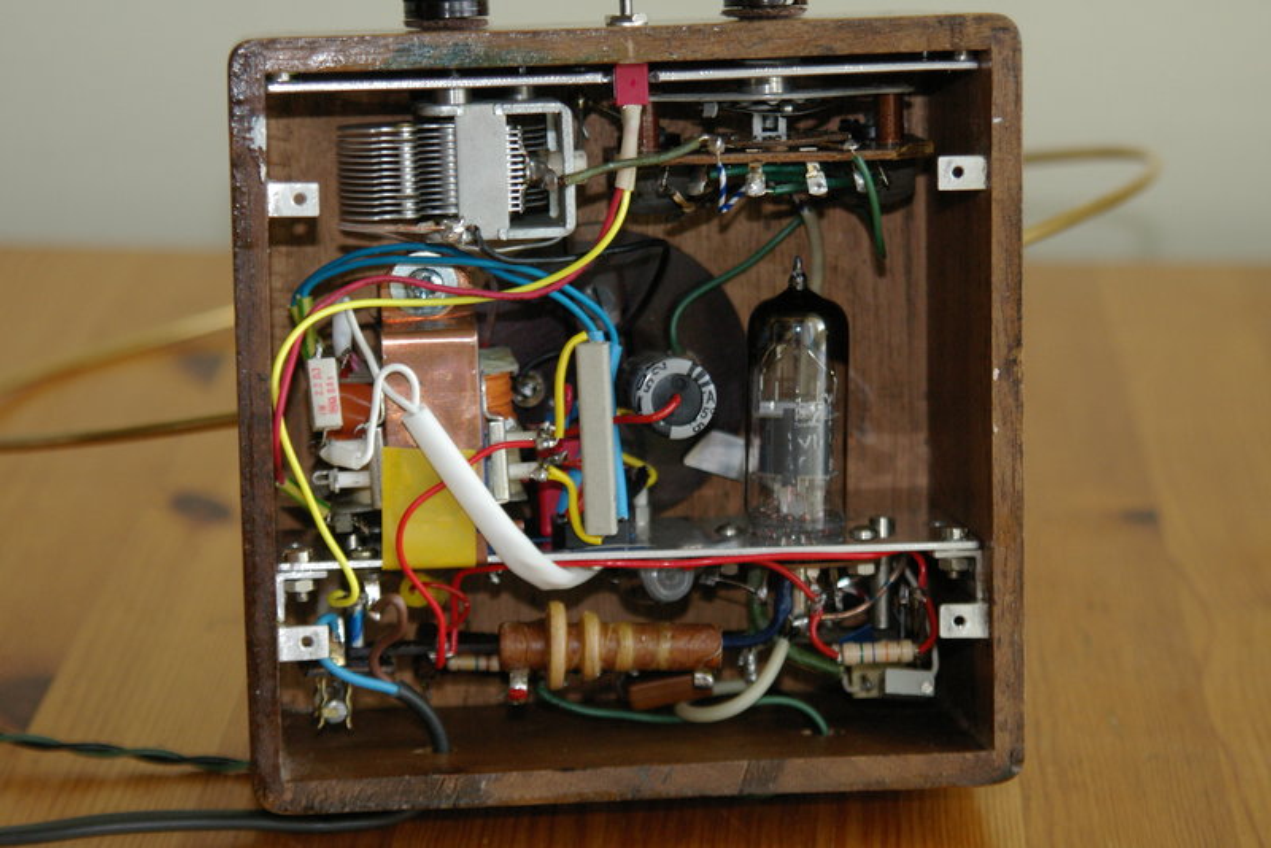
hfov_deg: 16.1
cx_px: 636
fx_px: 4503
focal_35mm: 128
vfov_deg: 10.8
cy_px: 424
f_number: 5.6
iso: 800
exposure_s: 1/90
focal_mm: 85
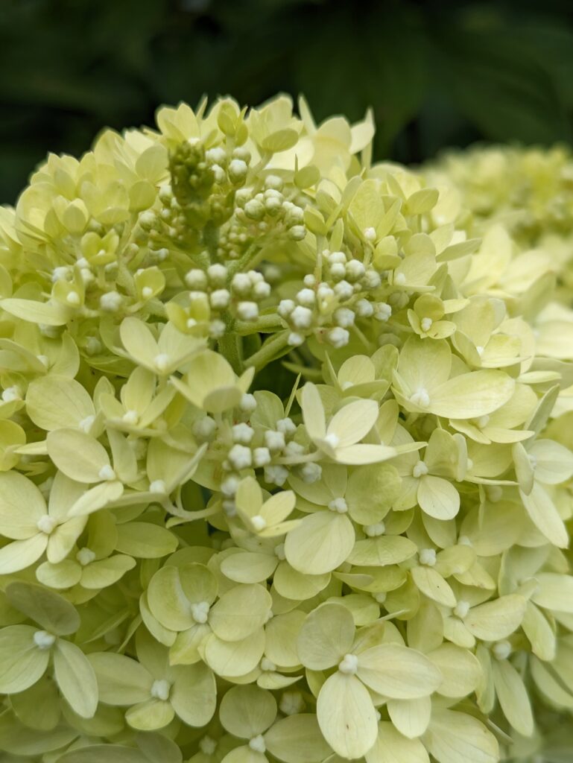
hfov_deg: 28.6
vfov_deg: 37.5
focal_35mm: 51
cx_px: 286
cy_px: 382
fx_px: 1125
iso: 46
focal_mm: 5.43
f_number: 1.89
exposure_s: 1/1172
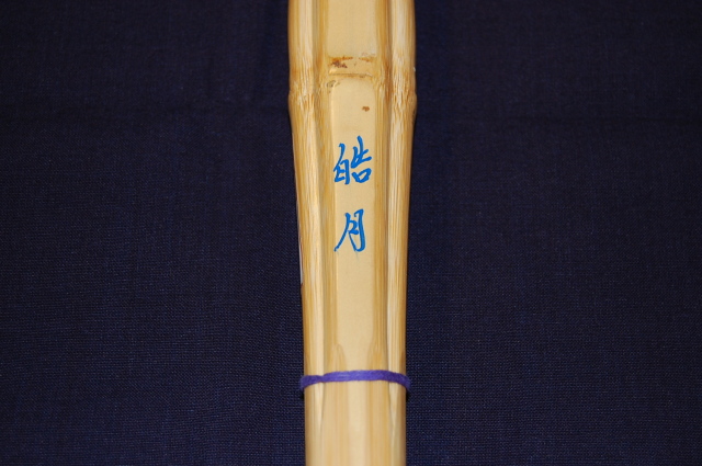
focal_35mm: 63
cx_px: 351
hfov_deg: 31.9
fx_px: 1227
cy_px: 233
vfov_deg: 21.5
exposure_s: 1/60
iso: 400
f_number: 5.3
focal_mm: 42
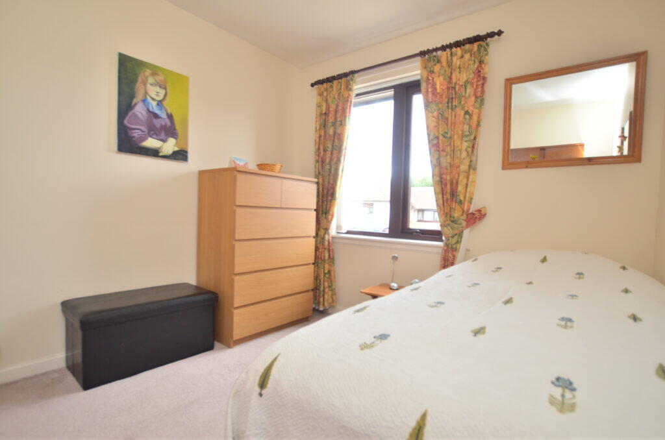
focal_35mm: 16
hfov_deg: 95.1
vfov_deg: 71.8
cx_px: 332
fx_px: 304
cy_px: 220
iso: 360
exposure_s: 1/60
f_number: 4
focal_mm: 11
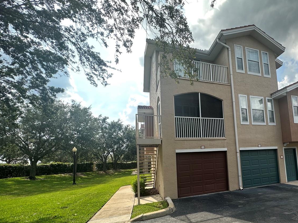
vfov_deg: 64.9
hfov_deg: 77.6
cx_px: 211
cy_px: 141
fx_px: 172
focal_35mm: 20
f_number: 2.2
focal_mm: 2.22
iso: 40
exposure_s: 1/764
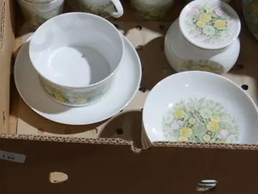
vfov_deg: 18.4
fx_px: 597
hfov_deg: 23.6
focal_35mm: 80
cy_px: 53
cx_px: 12
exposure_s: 1/60
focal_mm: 14
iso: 250
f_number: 3.5
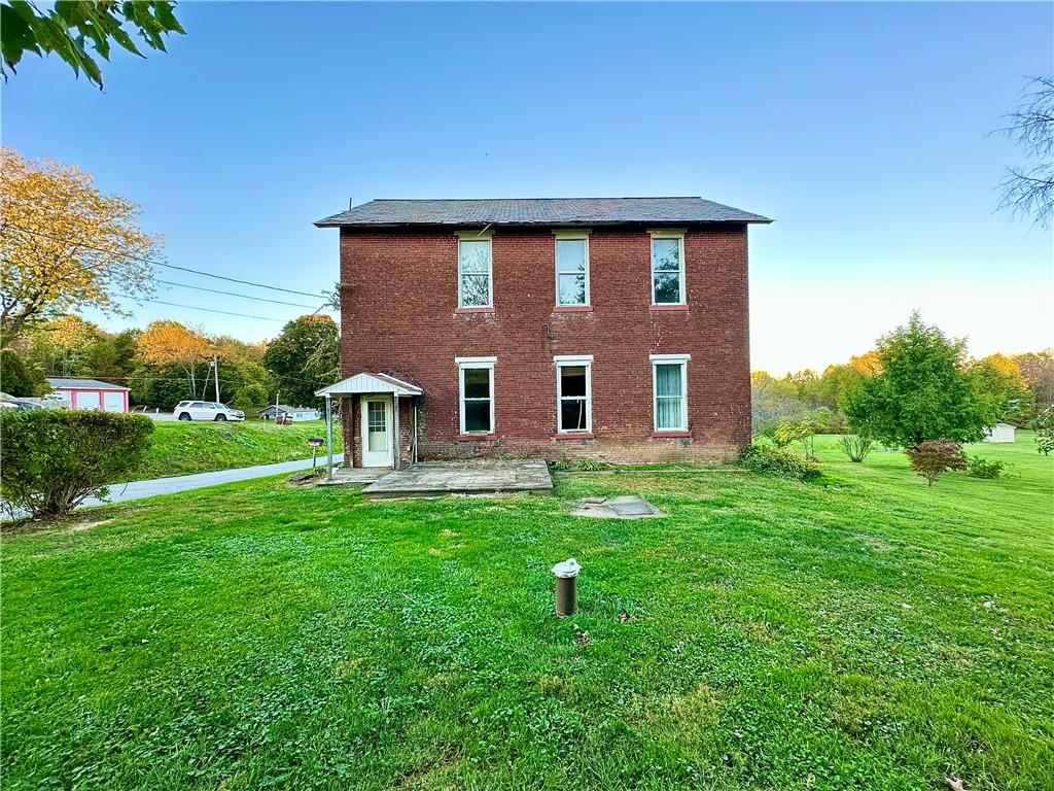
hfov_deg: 102.1
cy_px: 396
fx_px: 426
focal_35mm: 14
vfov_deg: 85.7
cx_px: 527
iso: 125
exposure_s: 1/99
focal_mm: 2.22
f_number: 2.2
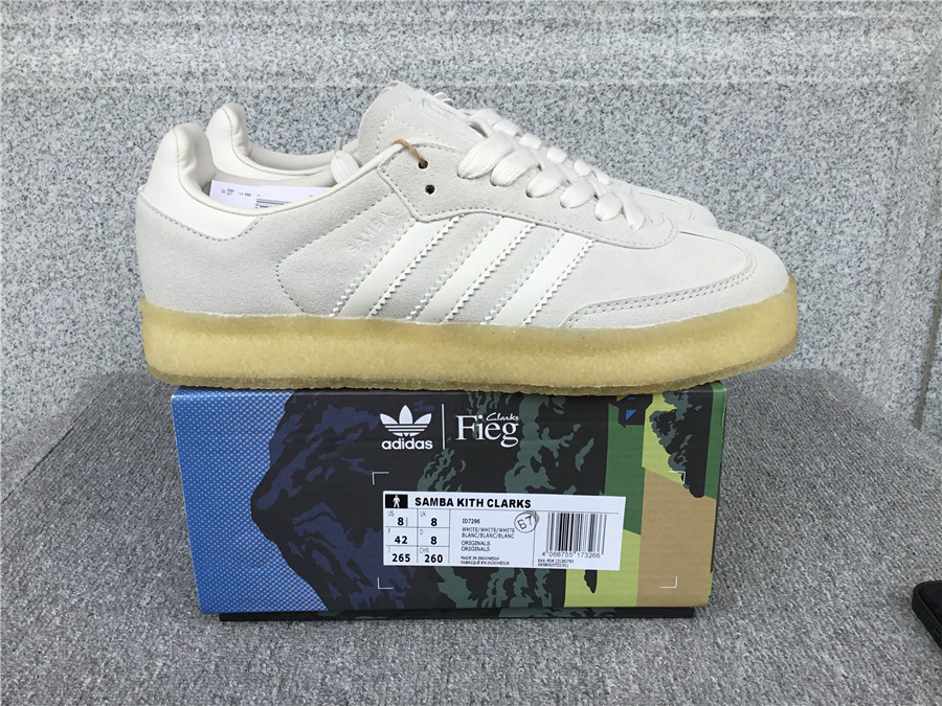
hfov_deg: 58.4
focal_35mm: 31
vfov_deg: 45.4
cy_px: 353
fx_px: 844
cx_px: 471
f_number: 2.4
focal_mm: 3.3
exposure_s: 1/452
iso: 25
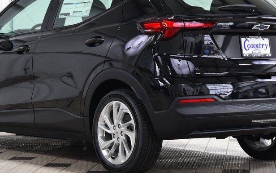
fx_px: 880
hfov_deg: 17.8
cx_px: 134
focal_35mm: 117
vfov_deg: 11.2
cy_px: 73
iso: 1600
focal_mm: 46
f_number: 4.5
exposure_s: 1/60
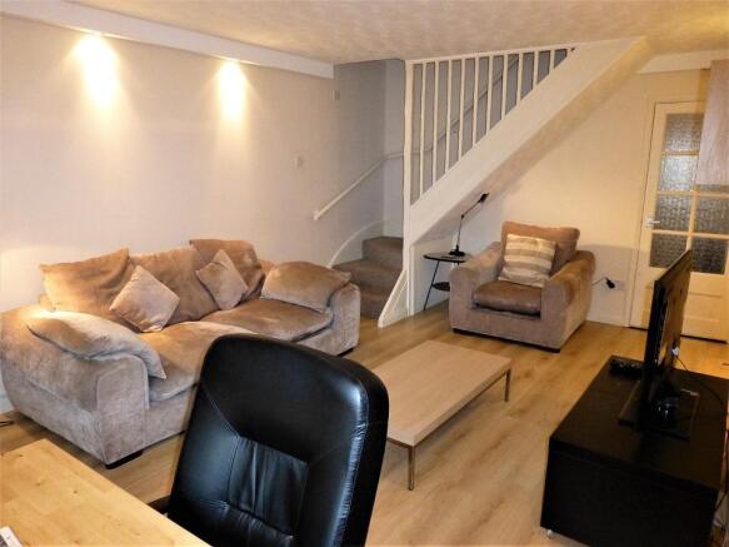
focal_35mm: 24
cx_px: 364
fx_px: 505
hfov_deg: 71.6
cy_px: 274
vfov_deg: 56.8
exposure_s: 1/60
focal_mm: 4.3
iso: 800
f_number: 3.3
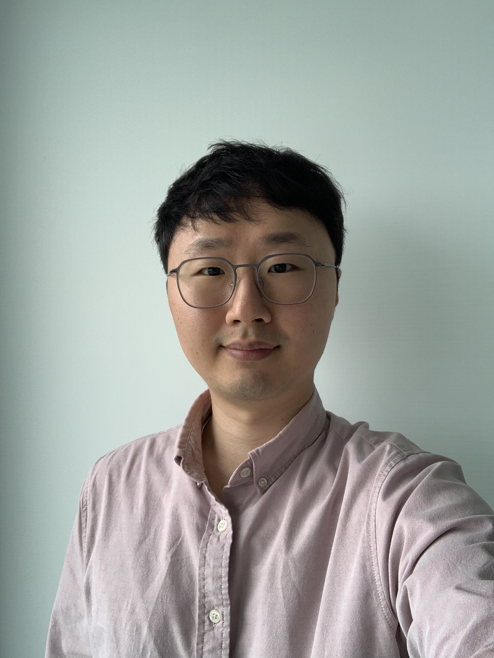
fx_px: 609
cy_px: 329
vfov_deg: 56.8
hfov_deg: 44.2
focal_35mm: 32
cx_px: 247
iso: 40
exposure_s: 1/121
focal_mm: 2.87
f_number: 2.2
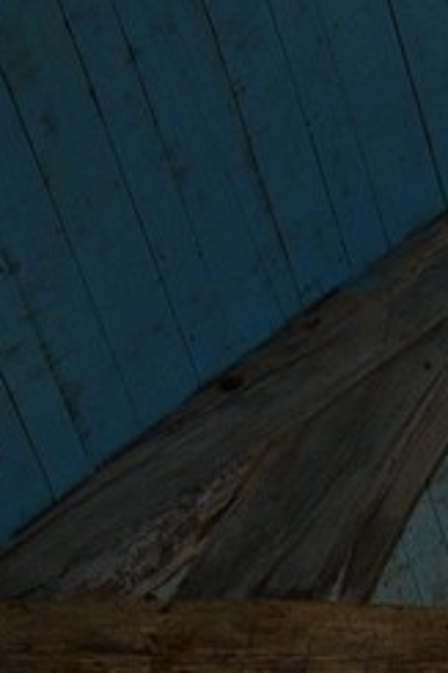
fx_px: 3907
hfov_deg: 6.0
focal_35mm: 209
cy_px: 2060
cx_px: 1425
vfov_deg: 8.3
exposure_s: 1/60
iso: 800
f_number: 7.1
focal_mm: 32
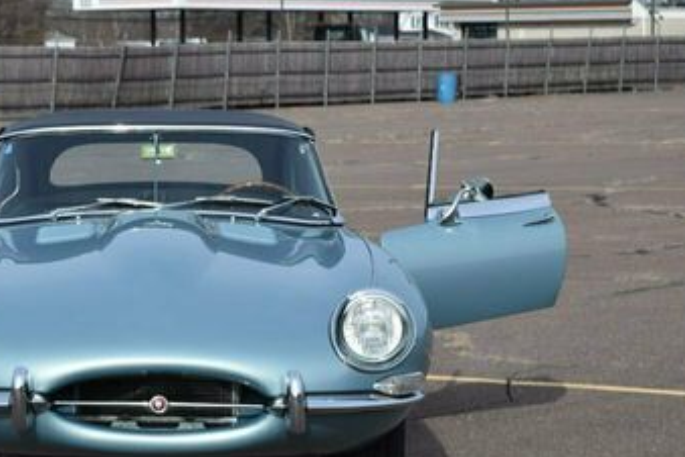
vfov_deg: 10.1
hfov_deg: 15.0
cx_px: 133
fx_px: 2588
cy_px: 203
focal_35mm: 136
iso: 100
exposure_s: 1/500
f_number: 7.1
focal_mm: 48
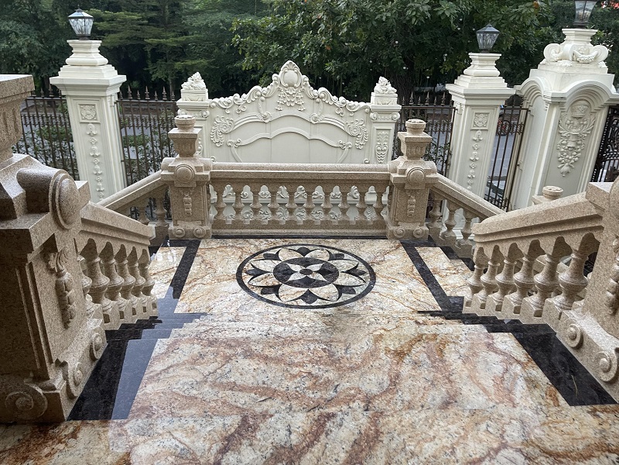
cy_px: 232
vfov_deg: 53.1
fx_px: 465
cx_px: 310
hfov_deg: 67.3
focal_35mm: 26
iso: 125
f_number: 1.6
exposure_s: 1/91
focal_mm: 5.1
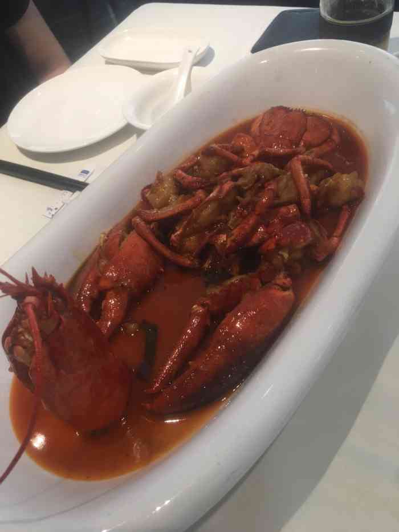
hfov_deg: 48.2
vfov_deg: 61.7
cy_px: 266
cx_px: 200
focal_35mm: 29
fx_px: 446
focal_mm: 4.15
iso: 32
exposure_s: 1/33
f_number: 2.2
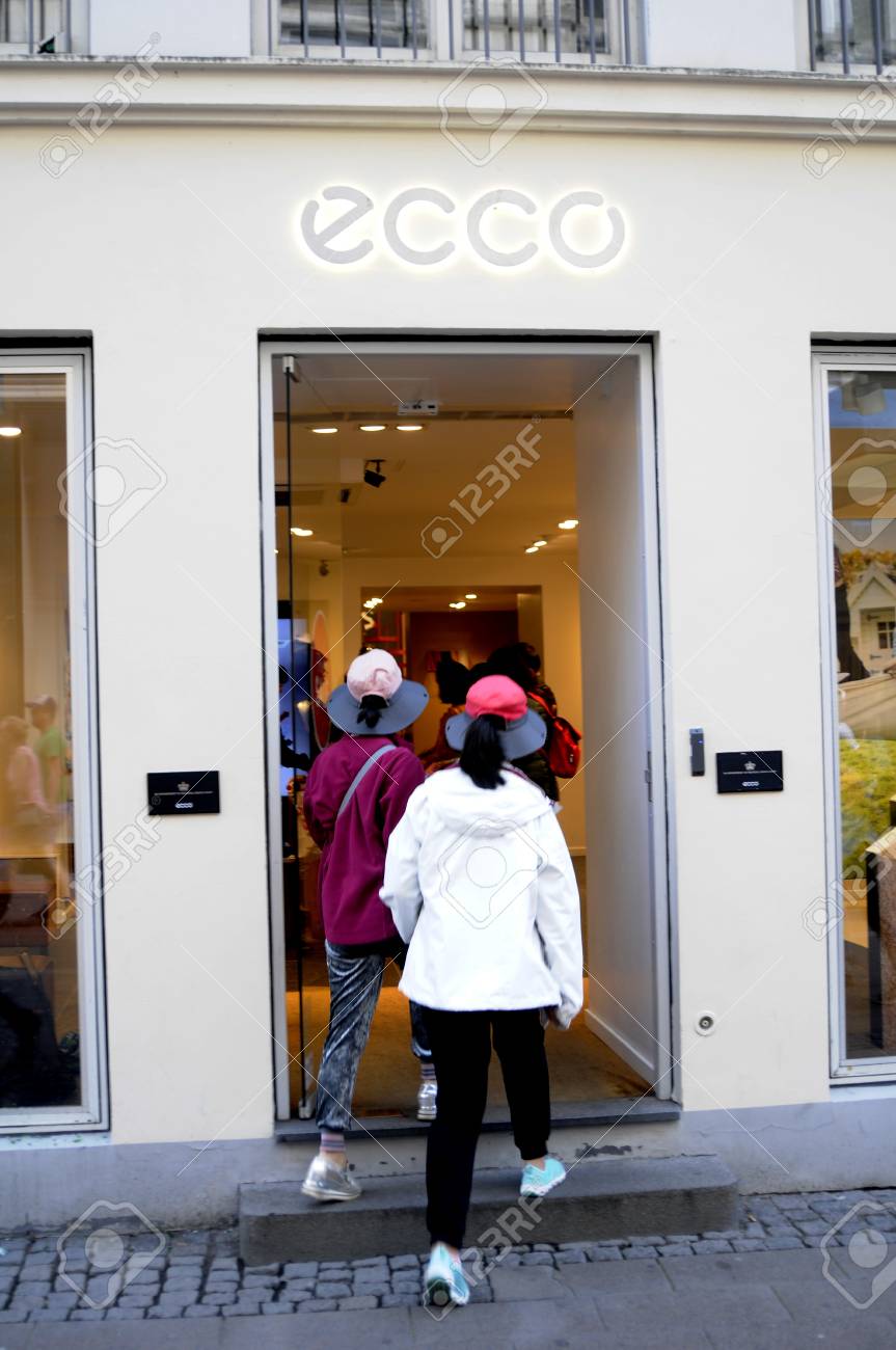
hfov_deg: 31.8
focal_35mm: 42
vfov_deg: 46.5
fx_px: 1572
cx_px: 448
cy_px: 675
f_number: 4
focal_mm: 28
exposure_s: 1/60
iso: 200
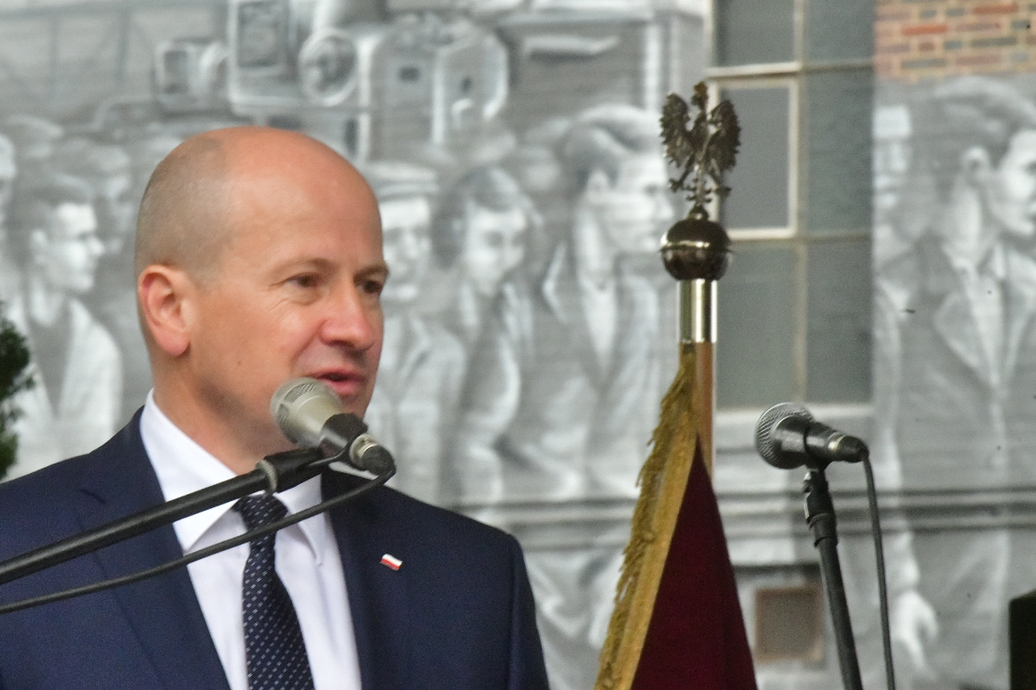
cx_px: 326
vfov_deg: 5.0
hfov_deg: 7.5
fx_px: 7912
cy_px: 342
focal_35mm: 275
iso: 7200
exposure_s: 1/160
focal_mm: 200
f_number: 22
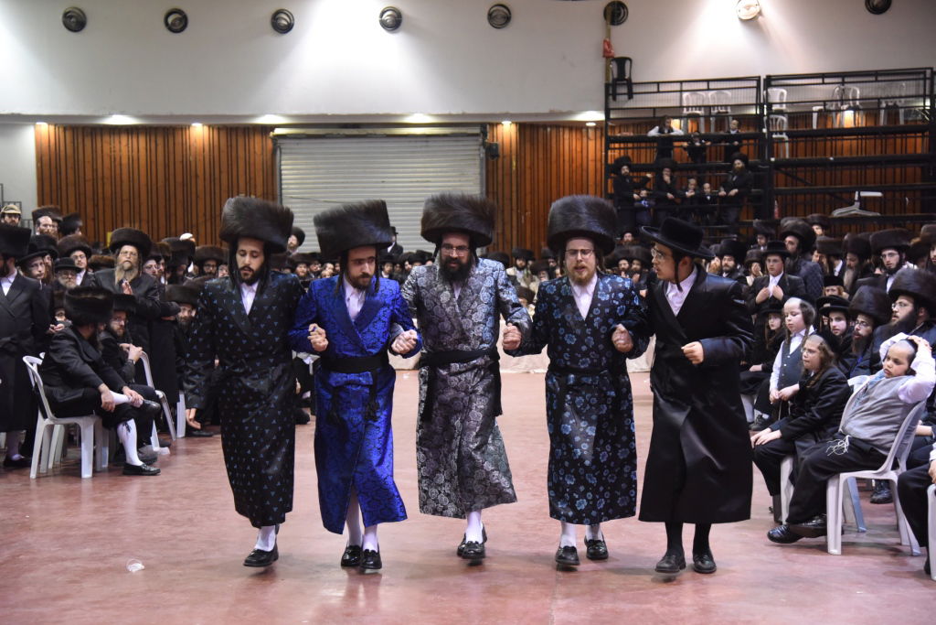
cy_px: 312
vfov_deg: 21.9
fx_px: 1612
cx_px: 468
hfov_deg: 32.4
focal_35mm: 62
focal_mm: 62
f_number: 4.5
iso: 4500
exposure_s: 1/125
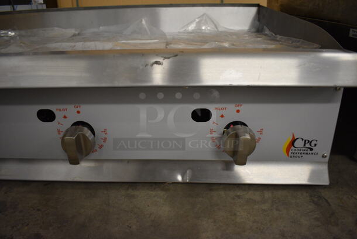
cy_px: 120
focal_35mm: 27
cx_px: 178
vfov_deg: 48.0
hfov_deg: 67.3
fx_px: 268
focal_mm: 18
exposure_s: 1/125
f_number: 3.5
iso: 1400
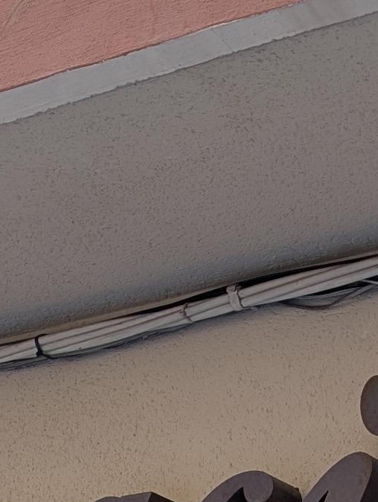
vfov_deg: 12.9
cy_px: 743
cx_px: 589
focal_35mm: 145
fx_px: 2107
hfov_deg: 9.9
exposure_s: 1/24.4
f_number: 1.68
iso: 18
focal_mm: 6.9
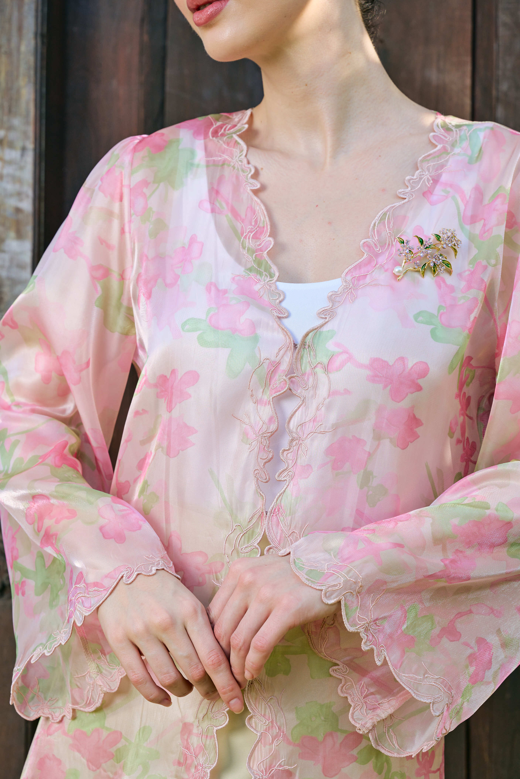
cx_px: 260
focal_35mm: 69
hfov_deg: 19.7
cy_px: 390
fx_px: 1495
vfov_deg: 29.2
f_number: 7.1
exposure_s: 1/160
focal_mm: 69
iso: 160
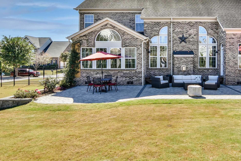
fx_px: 179
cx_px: 160
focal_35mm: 27
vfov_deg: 47.9
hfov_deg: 66.0
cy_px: 64
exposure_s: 1/1000
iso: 100
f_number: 2.8
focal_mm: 11
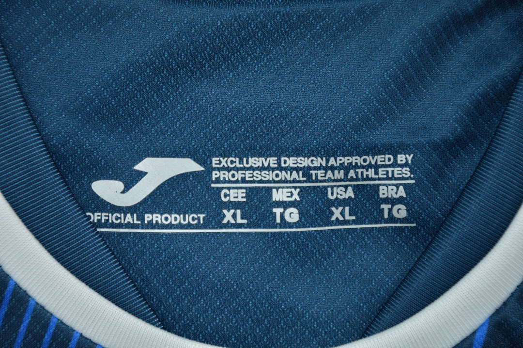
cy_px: 174
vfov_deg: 8.7
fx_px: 2286
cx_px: 262
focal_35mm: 158
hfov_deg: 13.1
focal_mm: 105
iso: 400
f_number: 6.3
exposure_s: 1/200
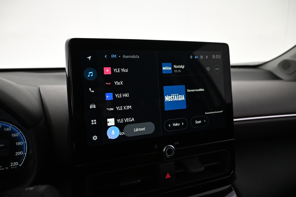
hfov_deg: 73.7
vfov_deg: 53.1
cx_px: 148
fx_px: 197
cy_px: 98
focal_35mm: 24
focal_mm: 16
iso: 4000
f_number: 3.5
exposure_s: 1/160
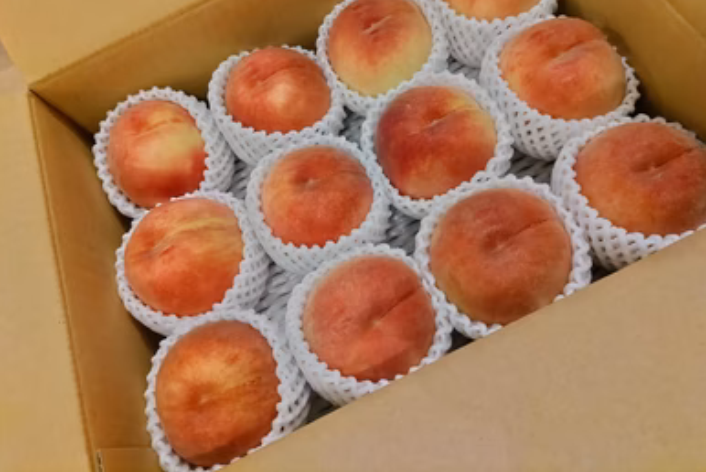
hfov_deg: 65.4
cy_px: 199
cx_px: 358
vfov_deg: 46.3
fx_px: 550
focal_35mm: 28
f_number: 1.79
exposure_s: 1/33
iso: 1192
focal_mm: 4.8
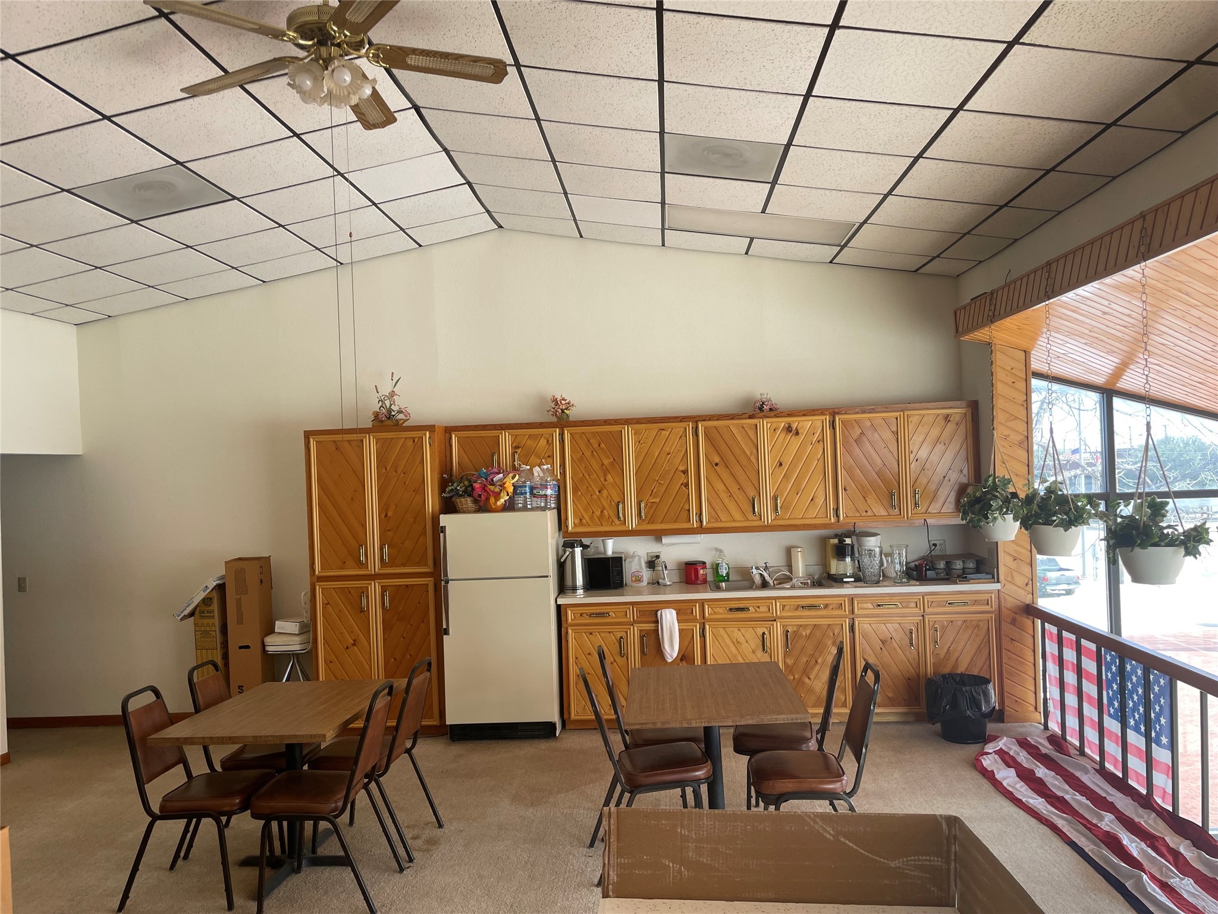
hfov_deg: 67.3
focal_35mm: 26
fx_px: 915
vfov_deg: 53.1
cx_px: 609
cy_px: 457
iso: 50
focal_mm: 4.2
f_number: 1.6
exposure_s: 1/121
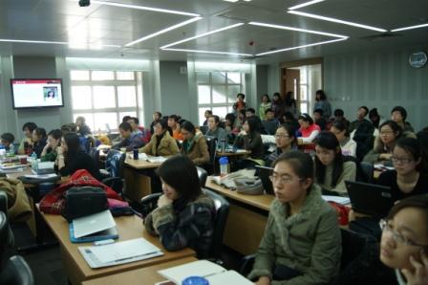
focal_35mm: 30
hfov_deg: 62.0
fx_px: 356
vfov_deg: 43.5
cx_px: 214
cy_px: 142
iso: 200
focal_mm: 20
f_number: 3.5
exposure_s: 1/20
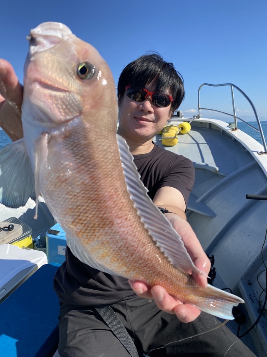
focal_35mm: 26
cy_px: 178
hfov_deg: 53.0
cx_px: 134
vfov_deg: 67.3
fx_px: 268
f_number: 1.8
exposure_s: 1/2268
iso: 32
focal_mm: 4.25
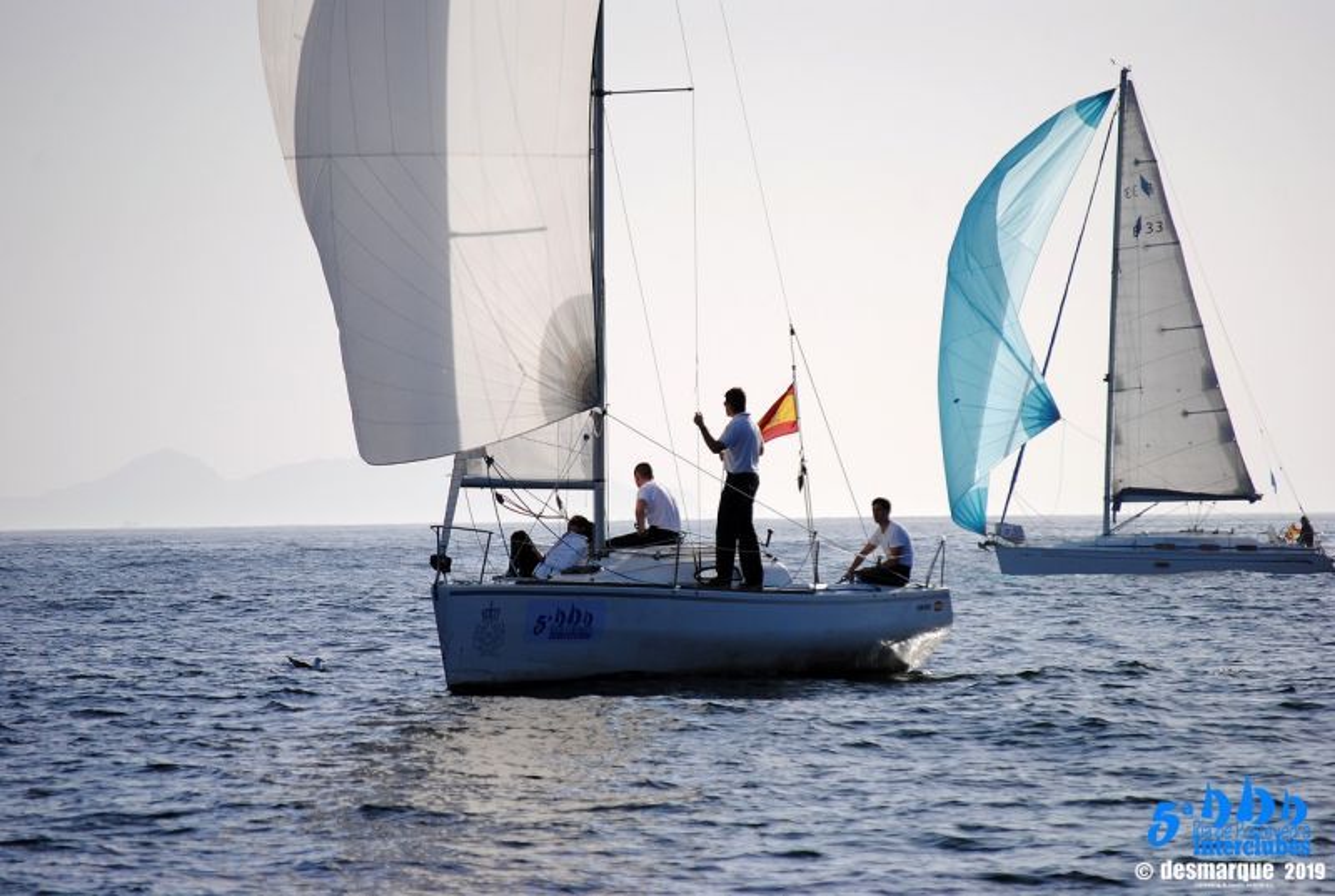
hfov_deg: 8.6
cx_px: 668
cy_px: 448
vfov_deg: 5.8
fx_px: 8918
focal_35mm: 240
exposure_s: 1/2000
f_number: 5.6
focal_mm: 160
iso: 180
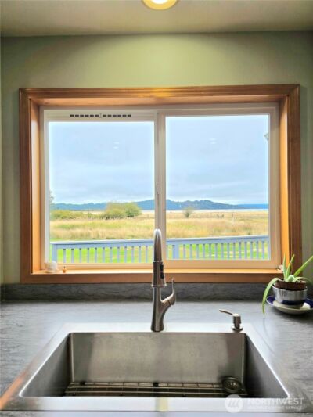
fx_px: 277
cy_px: 208
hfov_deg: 58.9
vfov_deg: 73.9
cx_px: 156
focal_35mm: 23
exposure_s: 1/238
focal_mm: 6.3
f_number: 1.7
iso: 12
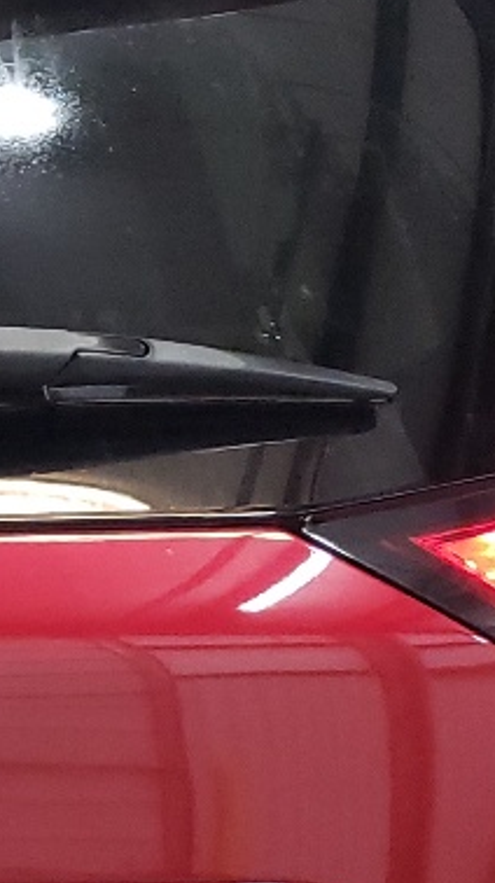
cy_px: 888
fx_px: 2806
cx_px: -493
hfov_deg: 9.4
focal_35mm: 120
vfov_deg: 17.4
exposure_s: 1/60.2
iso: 355
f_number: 1.5
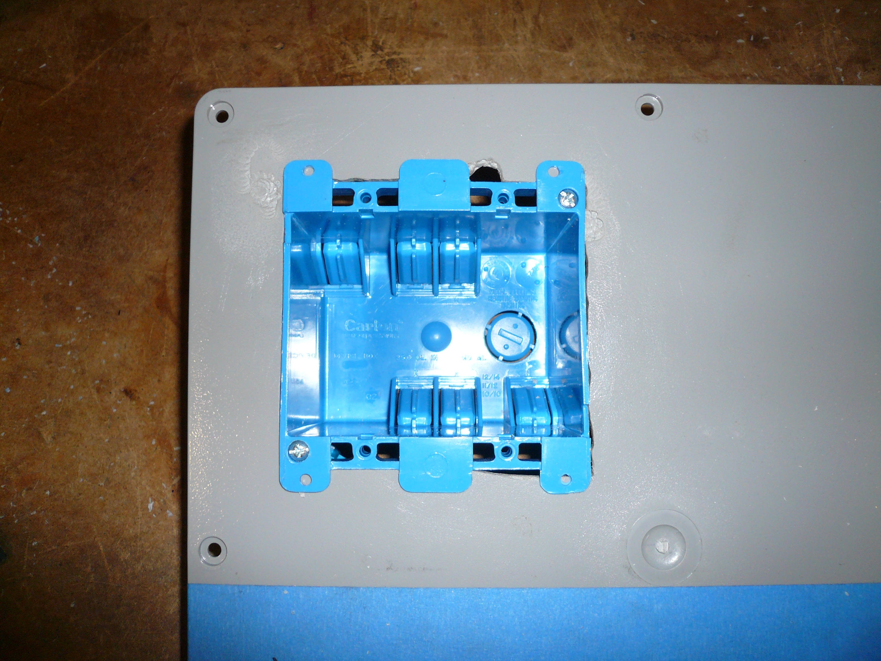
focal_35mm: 28
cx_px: 440
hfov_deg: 63.4
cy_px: 330
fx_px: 713
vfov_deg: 49.7
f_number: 2.8
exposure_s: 1/30
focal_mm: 4.6
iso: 100
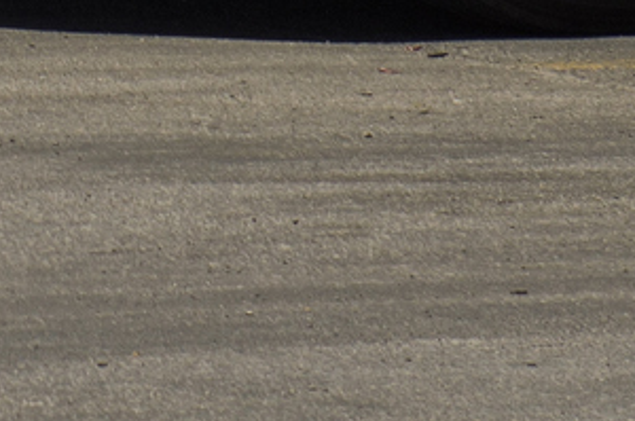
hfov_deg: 2.8
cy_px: -1021
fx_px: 13102
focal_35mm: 744
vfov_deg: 1.8
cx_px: -950
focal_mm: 70
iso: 100
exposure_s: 1/400
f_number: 8
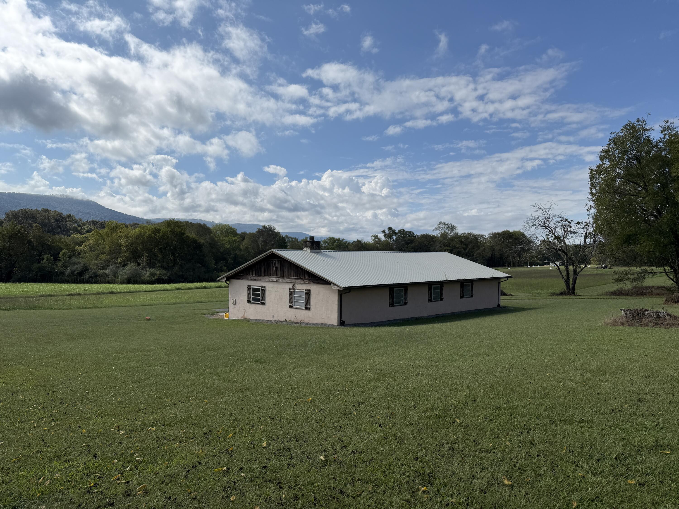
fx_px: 471
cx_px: 340
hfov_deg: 71.6
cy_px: 254
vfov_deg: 56.8
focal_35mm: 24
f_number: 1.78
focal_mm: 6.76
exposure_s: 1/9091
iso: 80
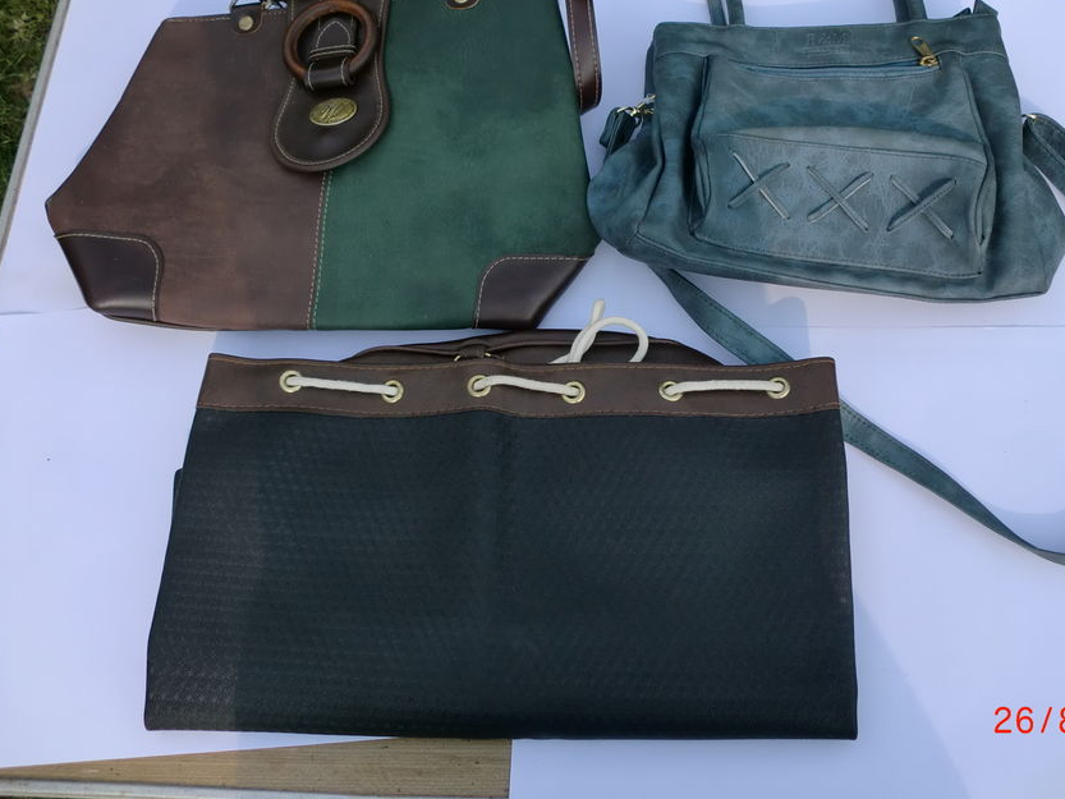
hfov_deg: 44.6
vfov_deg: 34.3
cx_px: 630
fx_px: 1292
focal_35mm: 42
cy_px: 337
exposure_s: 1/1000
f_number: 3.1
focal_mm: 6.3
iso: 64
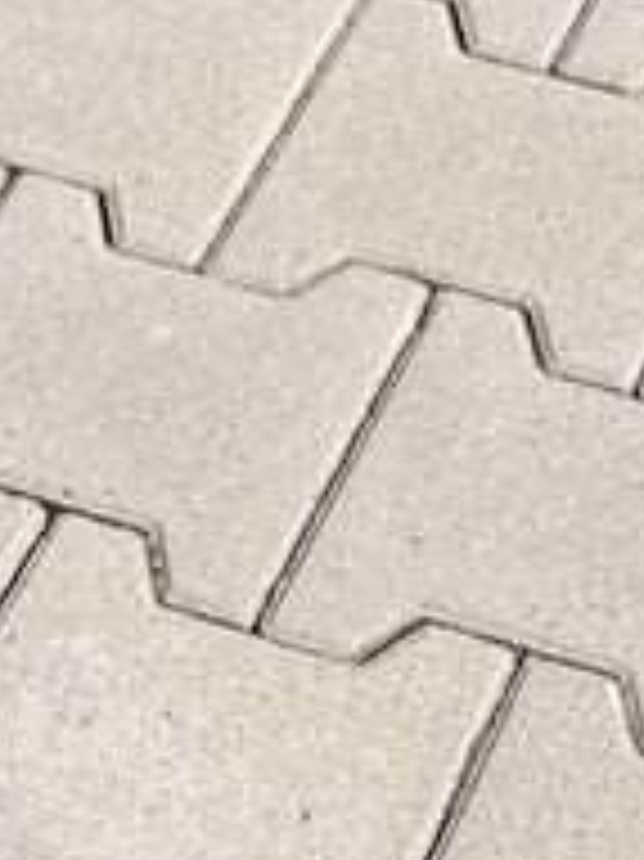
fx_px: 3750
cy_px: -1558
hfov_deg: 9.5
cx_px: 1045
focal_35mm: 151
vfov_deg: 10.3
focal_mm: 6.76
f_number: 1.78
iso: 80
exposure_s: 1/10309
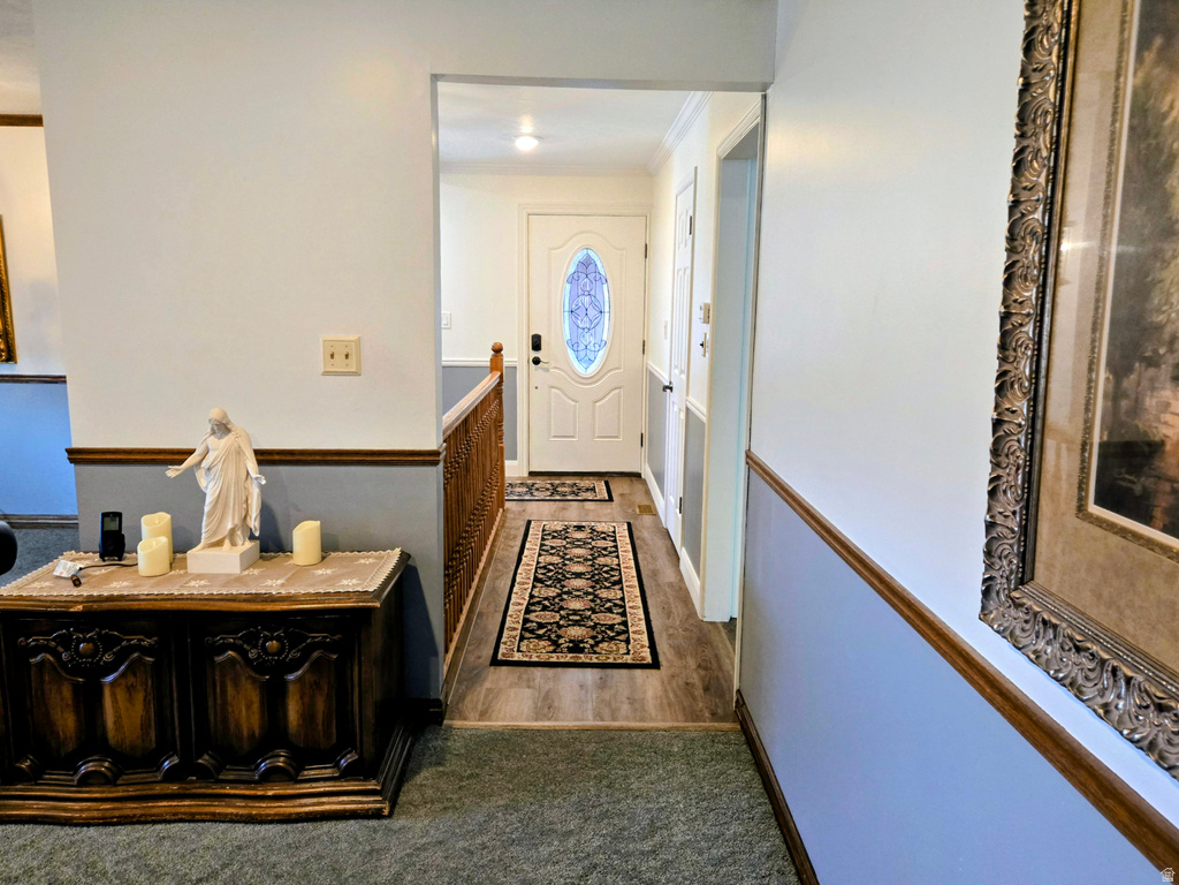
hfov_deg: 73.9
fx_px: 783
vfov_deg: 58.9
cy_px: 442
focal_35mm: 23
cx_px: 590
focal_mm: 5.4
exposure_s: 1/120
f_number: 1.8
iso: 400
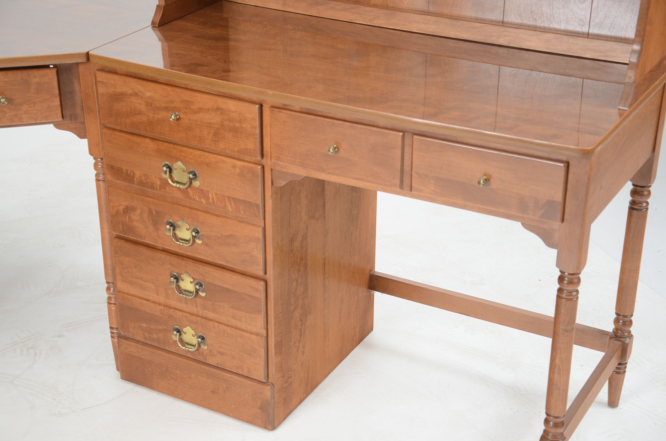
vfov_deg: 21.5
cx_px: 333
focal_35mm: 63
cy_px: 220
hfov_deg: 32.0
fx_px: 1163
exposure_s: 1/60
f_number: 4.8
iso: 160
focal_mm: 42
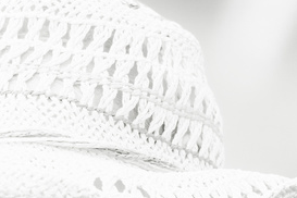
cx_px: -66
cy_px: 305
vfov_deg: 1.9
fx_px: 6039
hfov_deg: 2.8
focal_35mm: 732
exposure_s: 1/8000
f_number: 4.5
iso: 500
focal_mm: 200
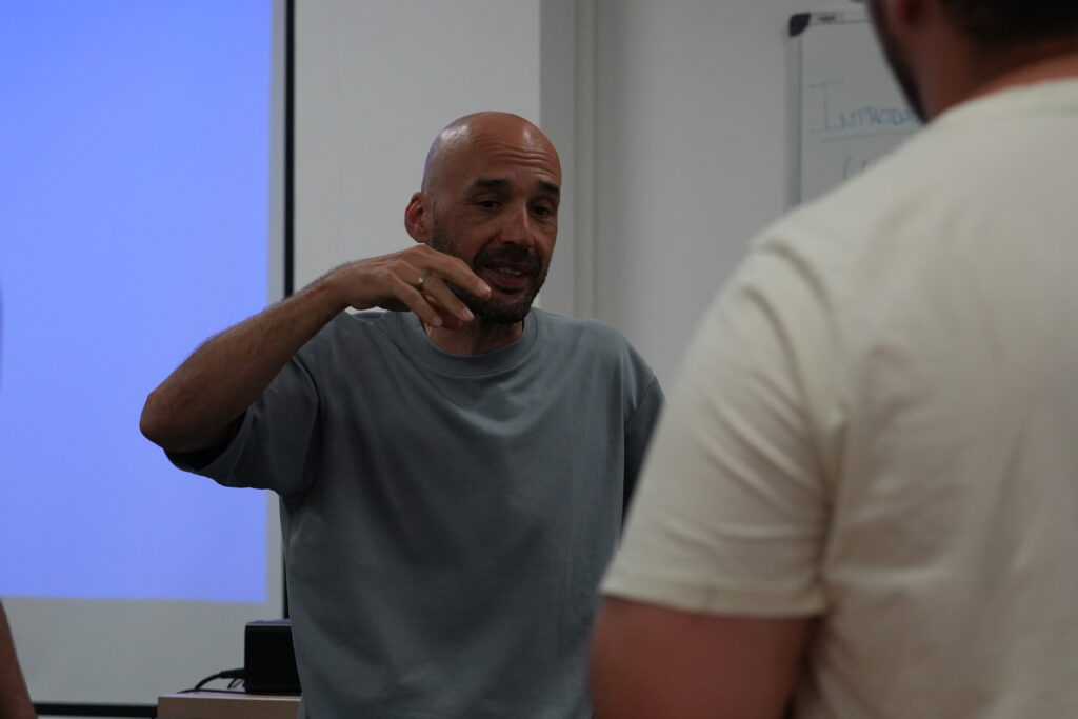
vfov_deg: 13.0
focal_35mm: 105
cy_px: 360
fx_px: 3144
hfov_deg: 19.5
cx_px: 539
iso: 3200
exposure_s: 1/500
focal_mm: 70
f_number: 4
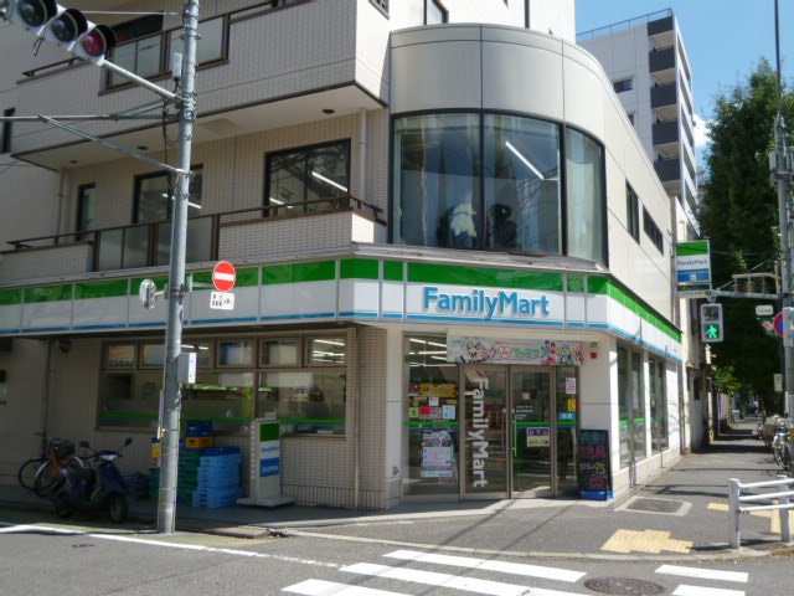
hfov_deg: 58.4
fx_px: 711
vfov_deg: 45.4
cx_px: 397
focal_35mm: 31
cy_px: 298
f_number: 2.8
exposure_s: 1/640
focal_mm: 5.6
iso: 100
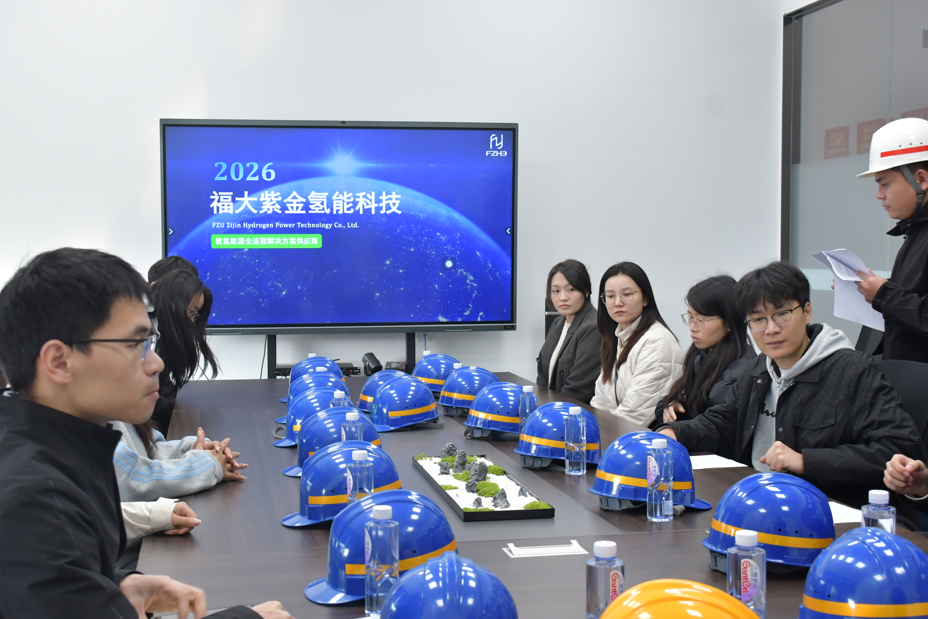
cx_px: 464
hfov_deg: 38.2
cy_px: 310
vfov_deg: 26.0
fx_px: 1340
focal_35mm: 52
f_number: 5.6
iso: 1250
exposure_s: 1/125
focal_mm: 26
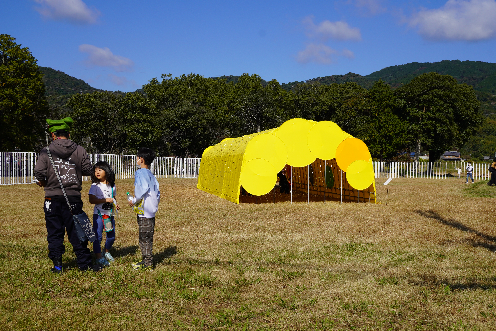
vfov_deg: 29.9
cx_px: 248
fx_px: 620
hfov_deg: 43.6
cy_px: 166
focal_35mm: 45
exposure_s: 1/320
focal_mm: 30
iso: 100
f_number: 10
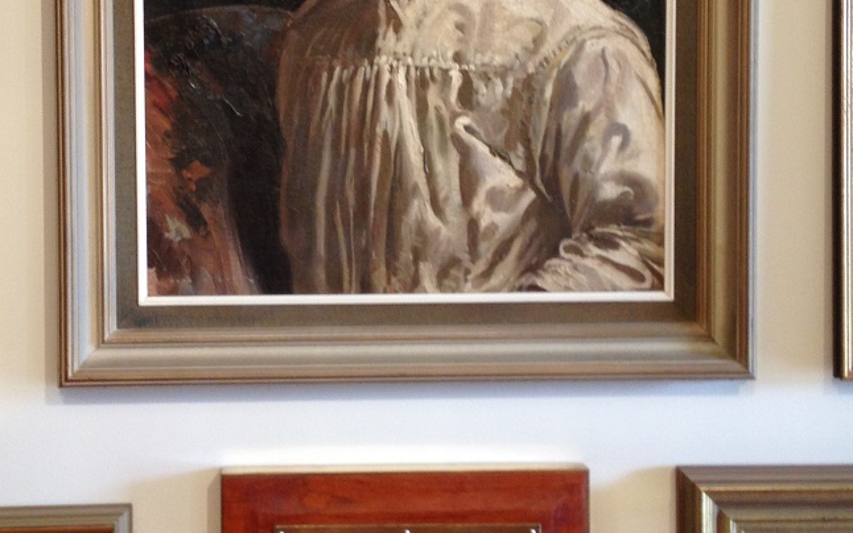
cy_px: 170
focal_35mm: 75
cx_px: 357
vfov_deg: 17.3
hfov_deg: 27.4
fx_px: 1744
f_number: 2.4
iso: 64
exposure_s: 1/20
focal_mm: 4.28
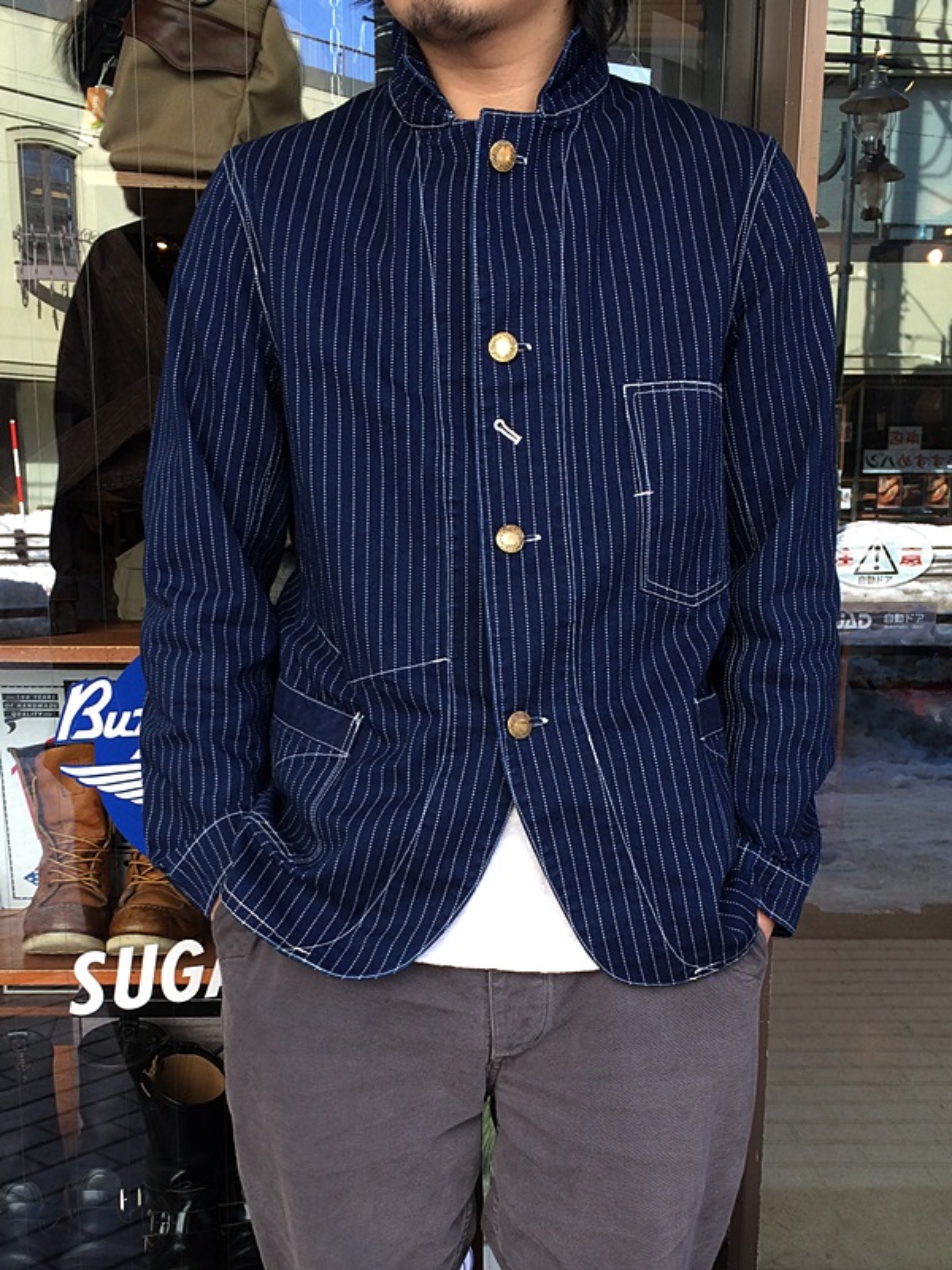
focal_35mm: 30
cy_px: 635
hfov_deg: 46.8
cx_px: 476
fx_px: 1100
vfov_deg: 60.0
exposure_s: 1/120
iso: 40
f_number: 2.2
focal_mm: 4.12
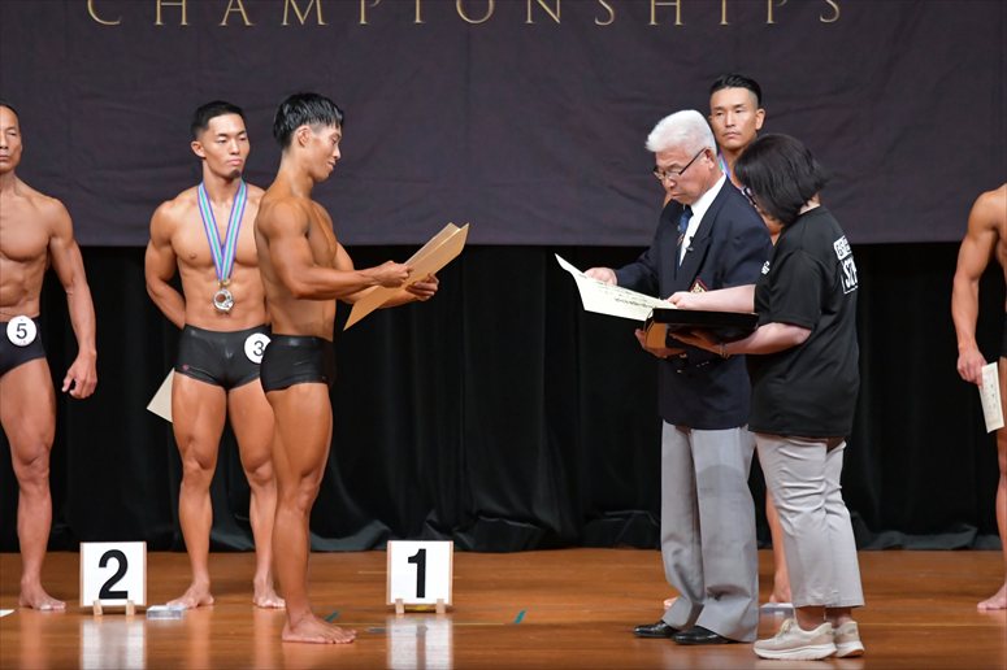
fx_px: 7130
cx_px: 504
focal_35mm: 255
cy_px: 335
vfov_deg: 5.4
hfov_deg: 8.1
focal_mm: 170
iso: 5000
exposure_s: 1/400
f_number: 5.6
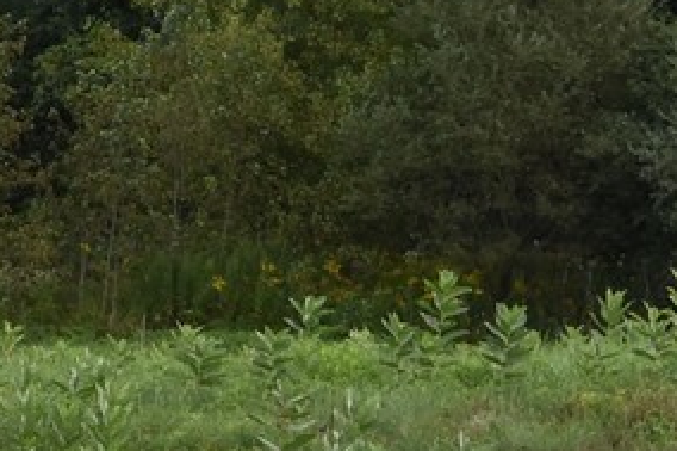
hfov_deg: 3.9
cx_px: -205
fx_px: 9832
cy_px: -205
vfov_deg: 2.6
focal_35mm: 523
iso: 100
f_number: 6.3
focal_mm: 55
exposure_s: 1/160
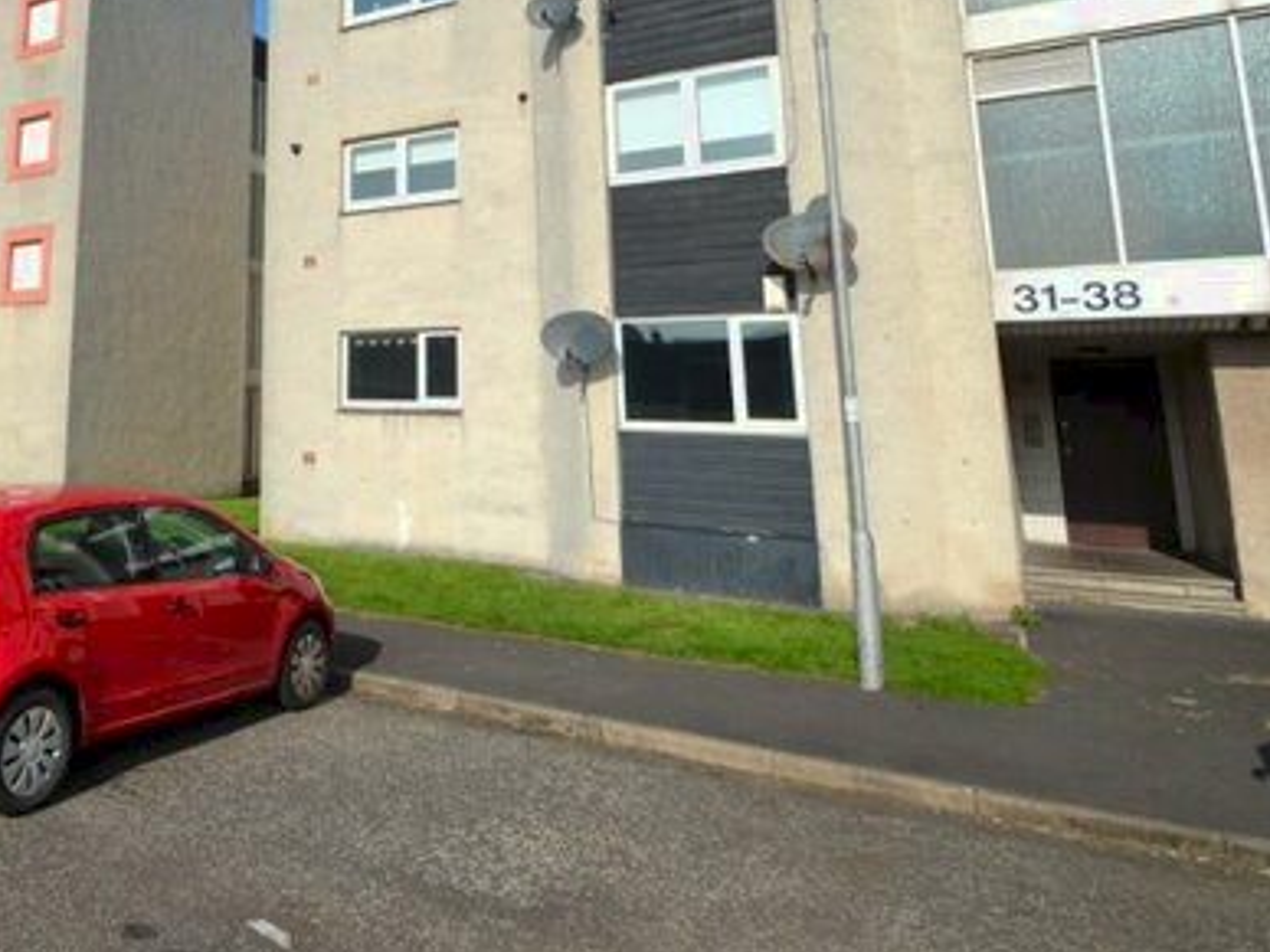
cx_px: 196
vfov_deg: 50.5
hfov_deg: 60.0
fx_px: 954
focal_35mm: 26
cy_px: 218
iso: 100
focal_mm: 10
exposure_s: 1/250
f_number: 8
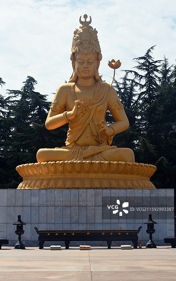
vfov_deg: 28.6
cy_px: 141
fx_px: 552
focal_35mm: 72
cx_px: 86
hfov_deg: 18.1
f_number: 11
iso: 100
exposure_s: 1/250
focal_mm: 70
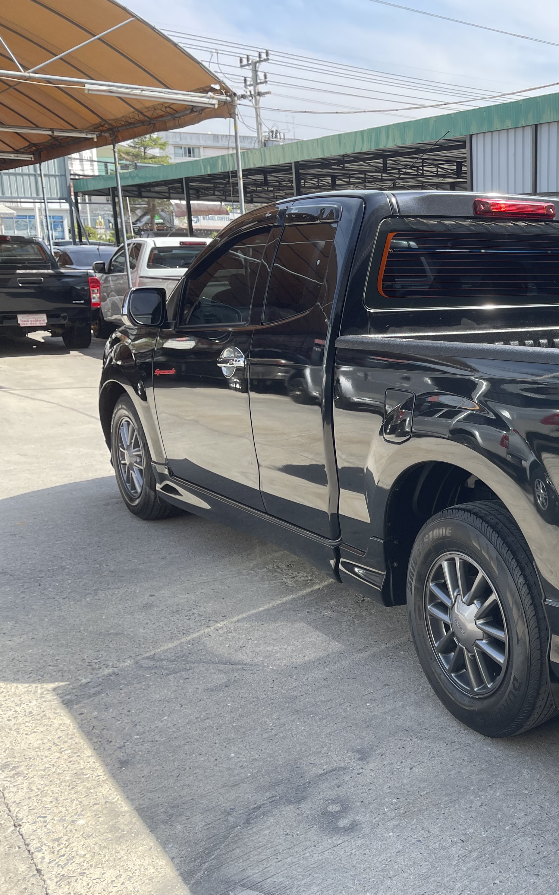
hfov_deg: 31.6
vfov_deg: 54.0
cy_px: 449
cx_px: 605
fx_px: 878
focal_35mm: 36
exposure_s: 1/861
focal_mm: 5.1
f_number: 1.6
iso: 32
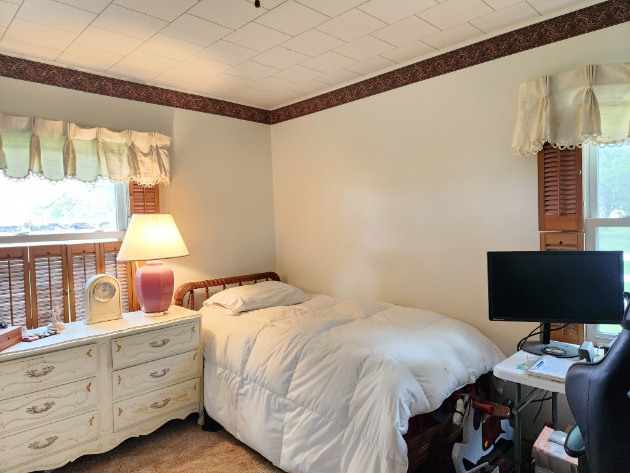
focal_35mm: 23
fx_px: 419
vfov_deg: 58.9
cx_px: 315
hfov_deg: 73.9
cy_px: 236
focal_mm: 5.4
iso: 800
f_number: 1.8
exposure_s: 1/120
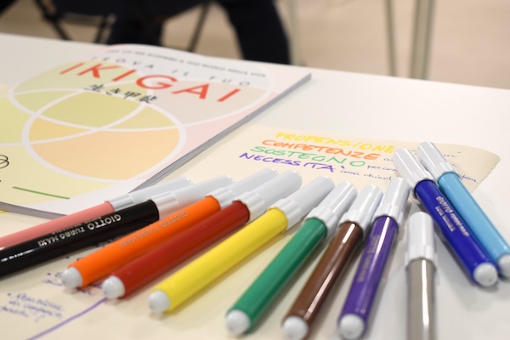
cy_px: 170
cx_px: 255
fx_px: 977
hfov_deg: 29.2
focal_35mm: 69
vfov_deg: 19.7
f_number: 5.3
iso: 1250
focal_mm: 46
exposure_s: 1/45
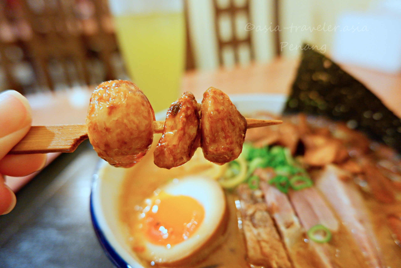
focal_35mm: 23
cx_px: 200
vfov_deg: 55.1
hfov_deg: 76.1
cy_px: 134
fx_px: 256
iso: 2500
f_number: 3.5
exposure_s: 1/34
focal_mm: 15
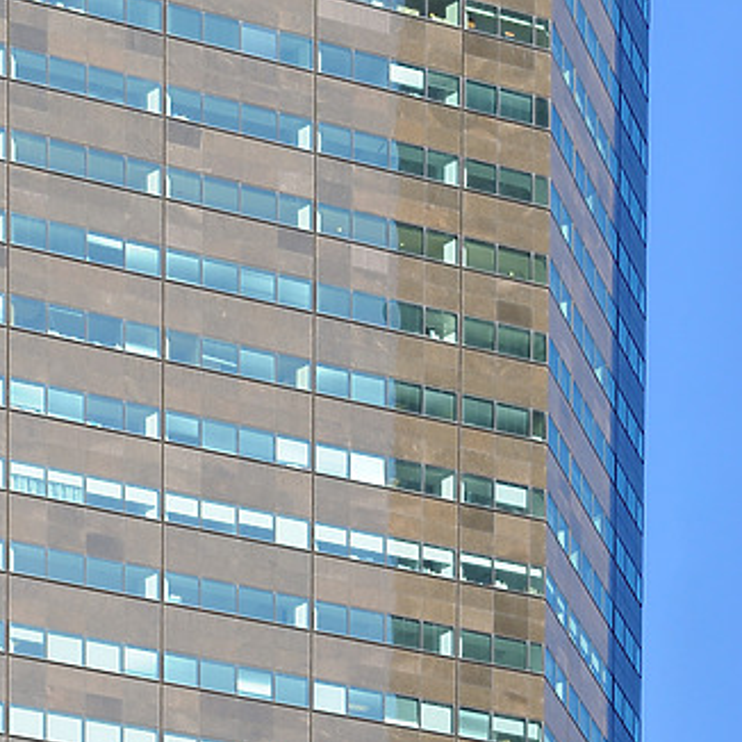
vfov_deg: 8.4
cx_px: 77
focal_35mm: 204
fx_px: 4947
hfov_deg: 8.5
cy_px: -257
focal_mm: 58
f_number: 9
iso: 200
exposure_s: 1/200
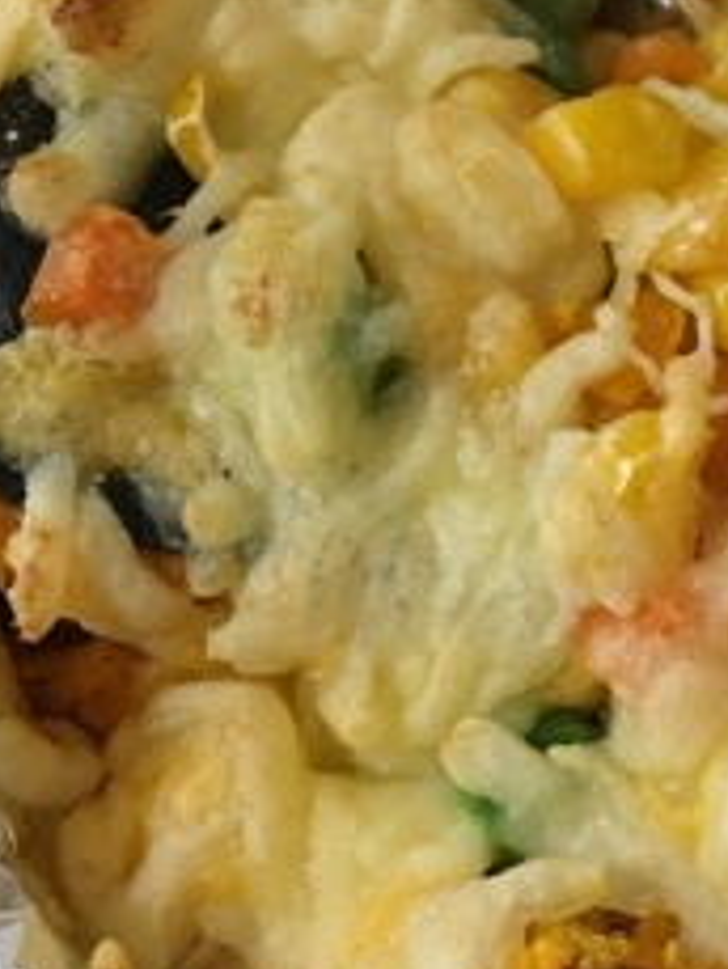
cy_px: 267
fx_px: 2129
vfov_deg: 25.4
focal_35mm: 76
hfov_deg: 18.9
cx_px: 732
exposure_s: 1/30
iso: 125
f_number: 2.2
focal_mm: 4.15
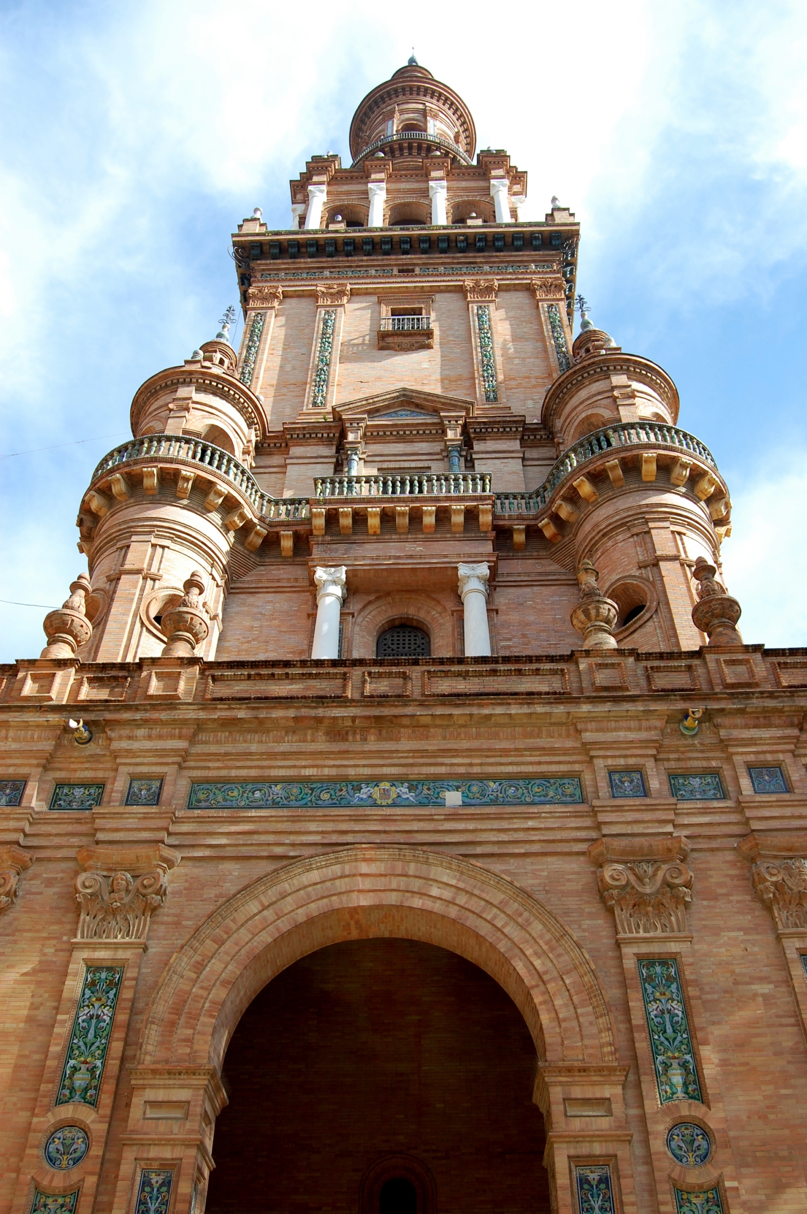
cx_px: 404
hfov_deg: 43.5
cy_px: 607
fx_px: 1011
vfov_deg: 62.0
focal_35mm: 30
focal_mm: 20
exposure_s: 1/250
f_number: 8
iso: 200
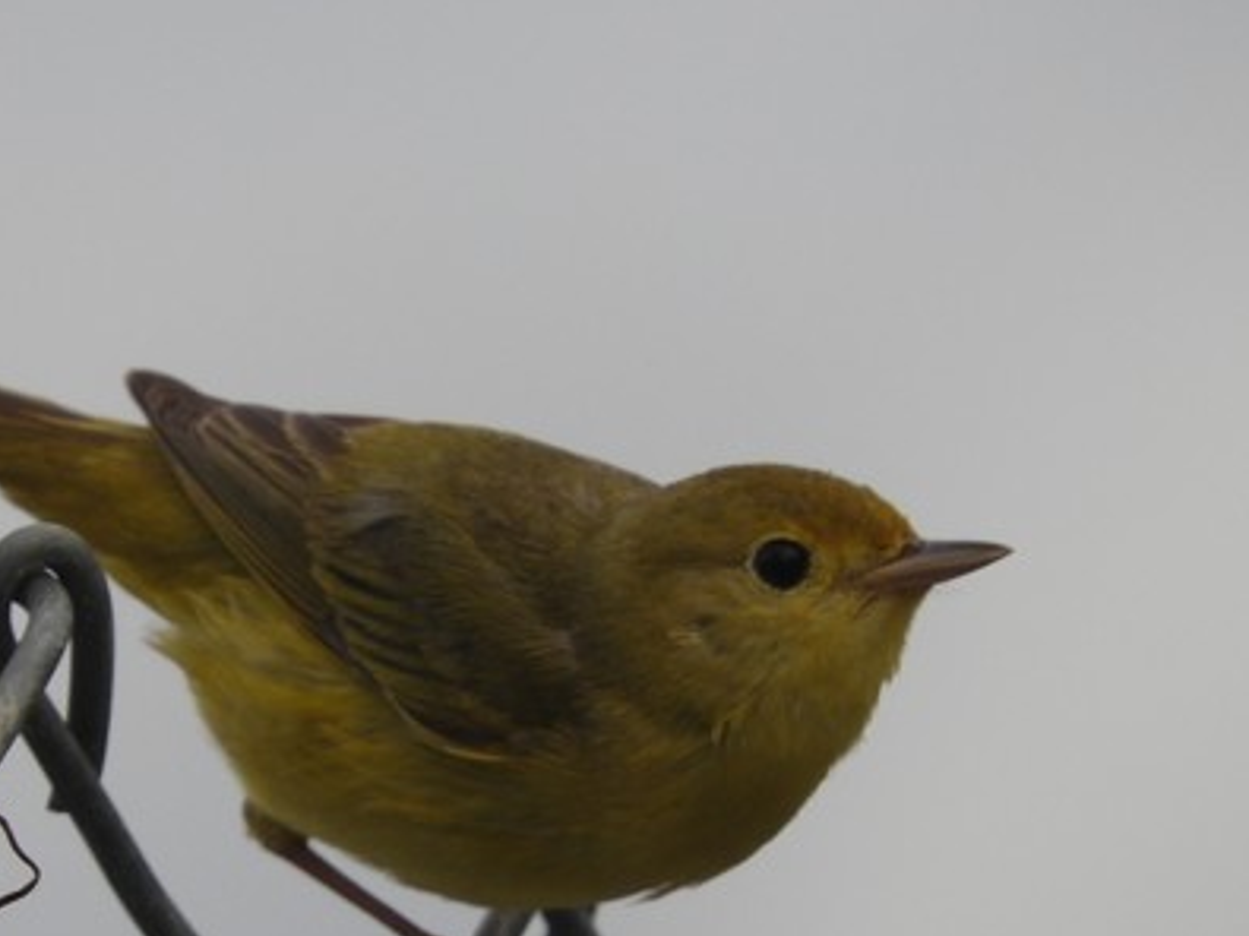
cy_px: 670
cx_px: 474
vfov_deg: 0.8
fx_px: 64350
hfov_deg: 1.1
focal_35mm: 1784
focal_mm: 197.1
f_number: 5.6
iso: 220
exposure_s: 1/250
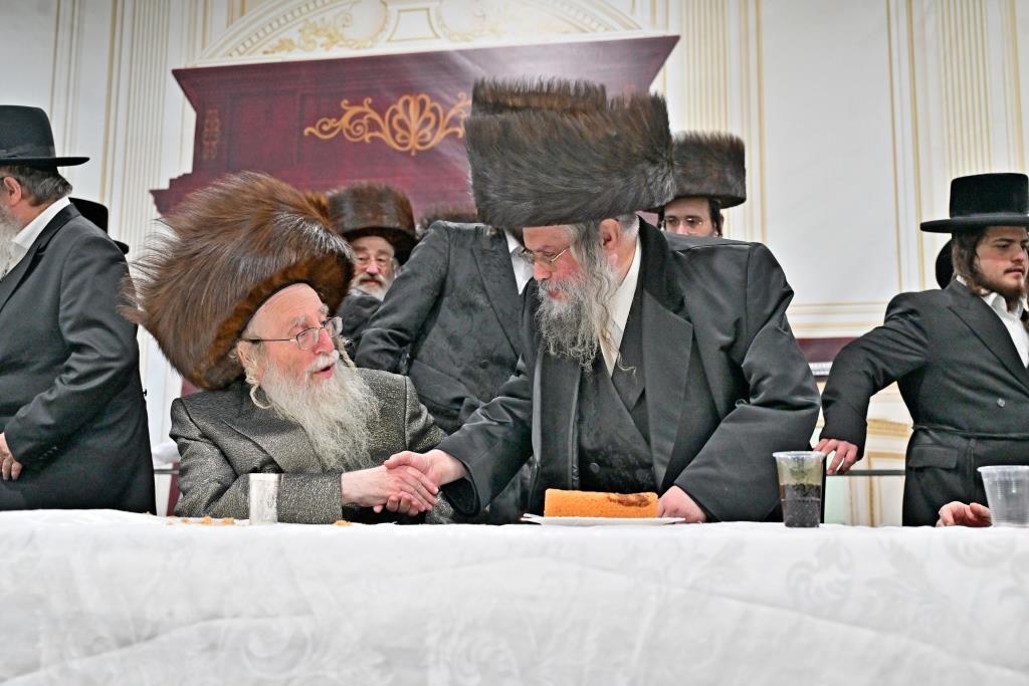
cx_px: 514
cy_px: 343
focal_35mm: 39
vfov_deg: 34.2
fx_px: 1115
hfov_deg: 49.5
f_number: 4
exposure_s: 1/250
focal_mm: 39
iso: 2000
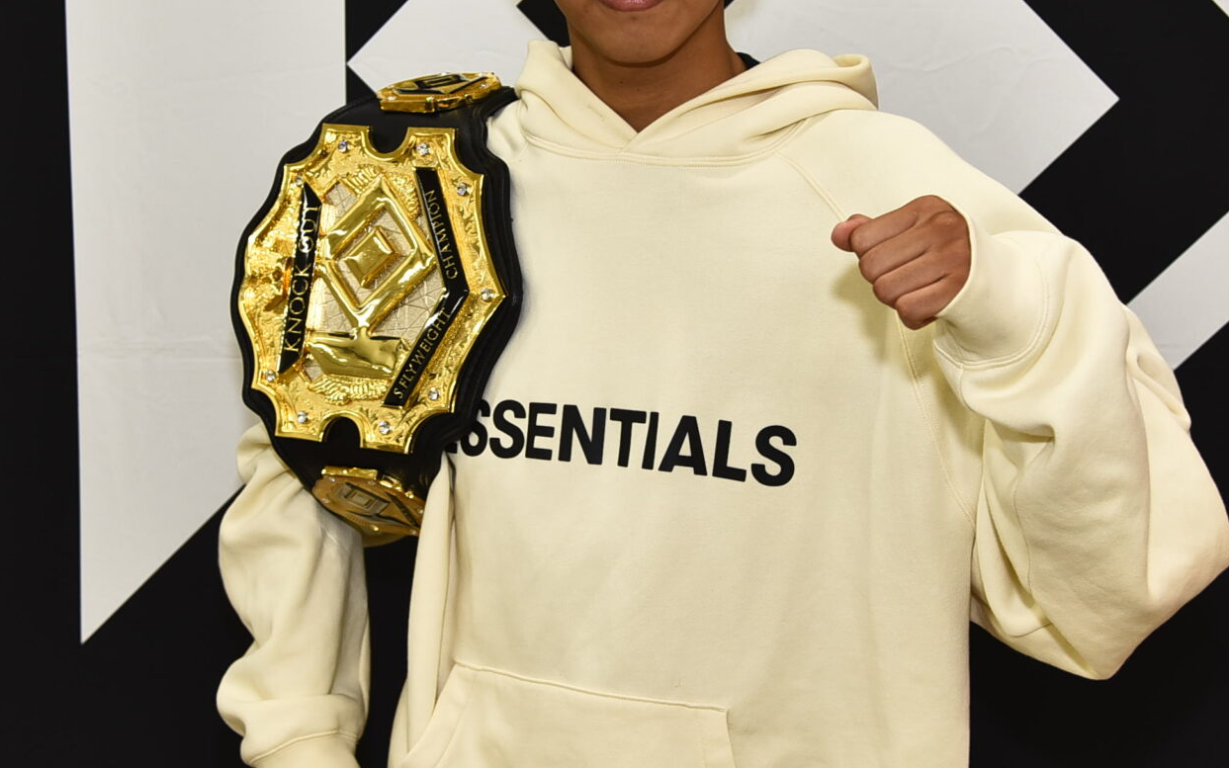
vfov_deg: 20.6
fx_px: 2110
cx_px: 583
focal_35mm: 63
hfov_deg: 32.5
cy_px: 293
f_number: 4.5
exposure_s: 1/200
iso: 400
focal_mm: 40
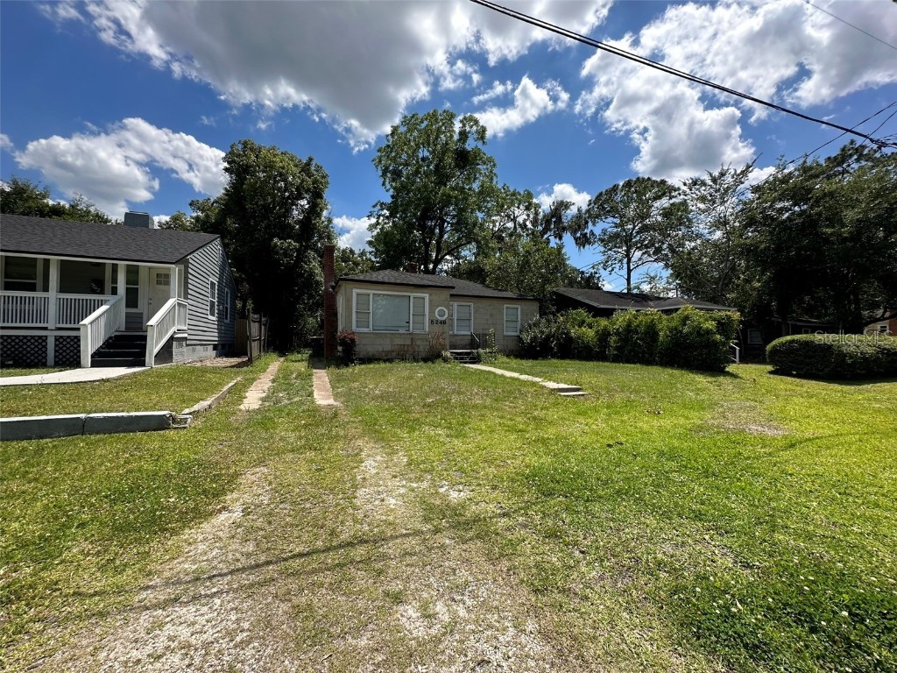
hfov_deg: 102.1
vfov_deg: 85.7
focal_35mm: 14
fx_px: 363
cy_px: 336
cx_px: 448
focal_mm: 2.22
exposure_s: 1/1473
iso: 40
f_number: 2.2
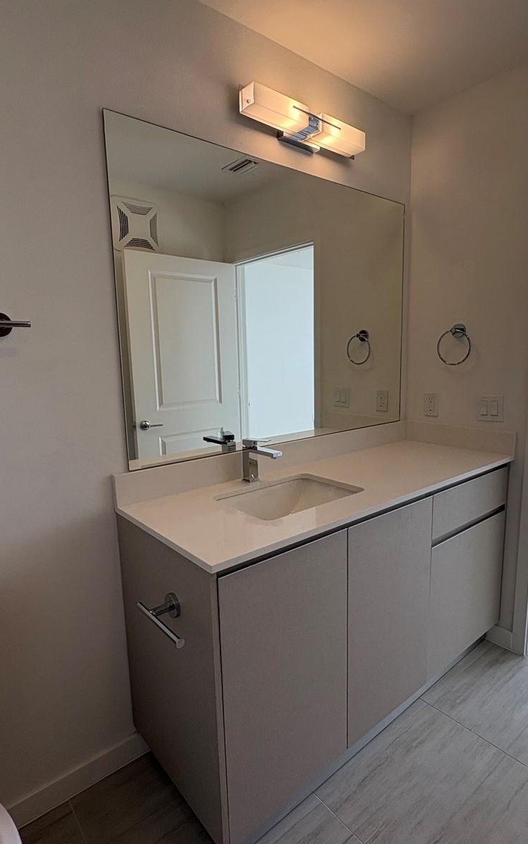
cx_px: 270
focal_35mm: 20
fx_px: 460
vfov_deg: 85.1
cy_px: 424
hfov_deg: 59.7
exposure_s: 1/122
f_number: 2.2
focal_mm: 2.22
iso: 40
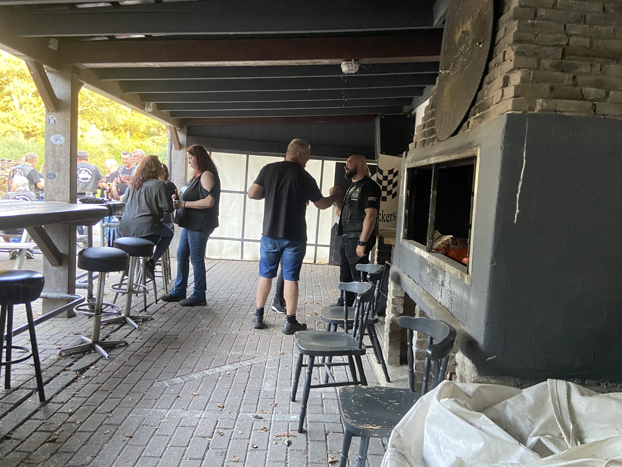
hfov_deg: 67.3
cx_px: 311
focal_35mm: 26
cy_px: 234
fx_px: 467
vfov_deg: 53.1
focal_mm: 4.25
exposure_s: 1/55
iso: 500
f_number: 1.8
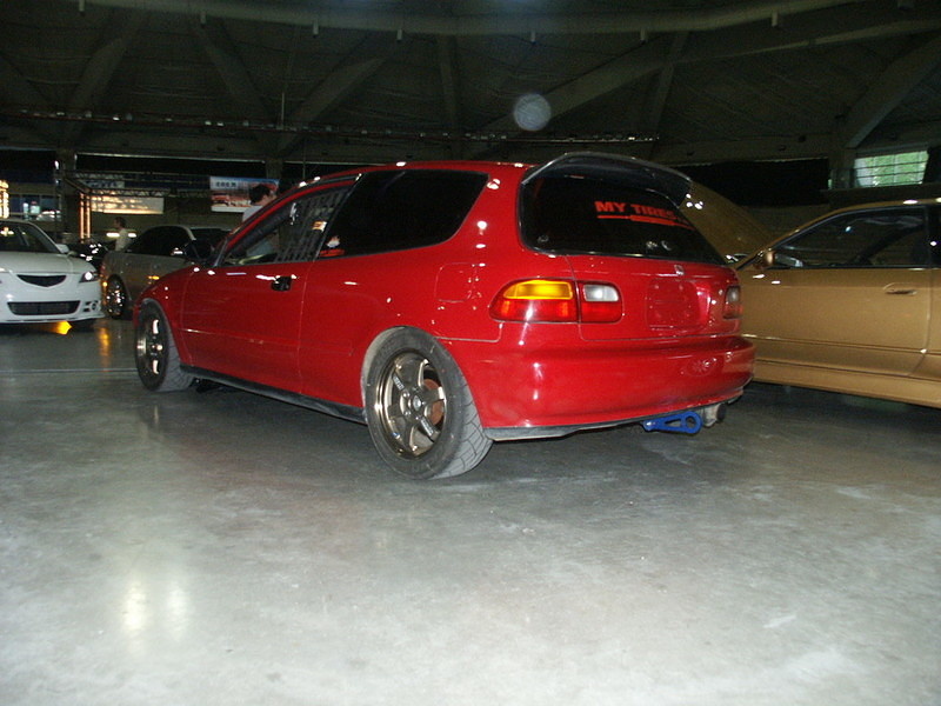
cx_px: 470
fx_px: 788
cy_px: 353
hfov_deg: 61.7
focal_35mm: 29
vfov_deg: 48.2
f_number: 2.8
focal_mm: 7.65
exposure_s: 1/45
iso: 200
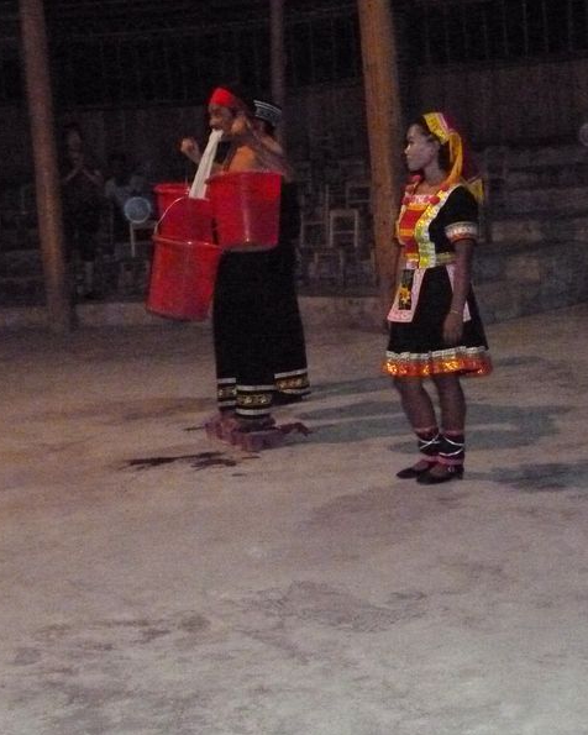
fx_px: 1370
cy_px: 368
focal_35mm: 63
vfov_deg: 30.0
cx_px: 242
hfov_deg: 24.2
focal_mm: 8.6
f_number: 4.3
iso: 1600
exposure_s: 1/30
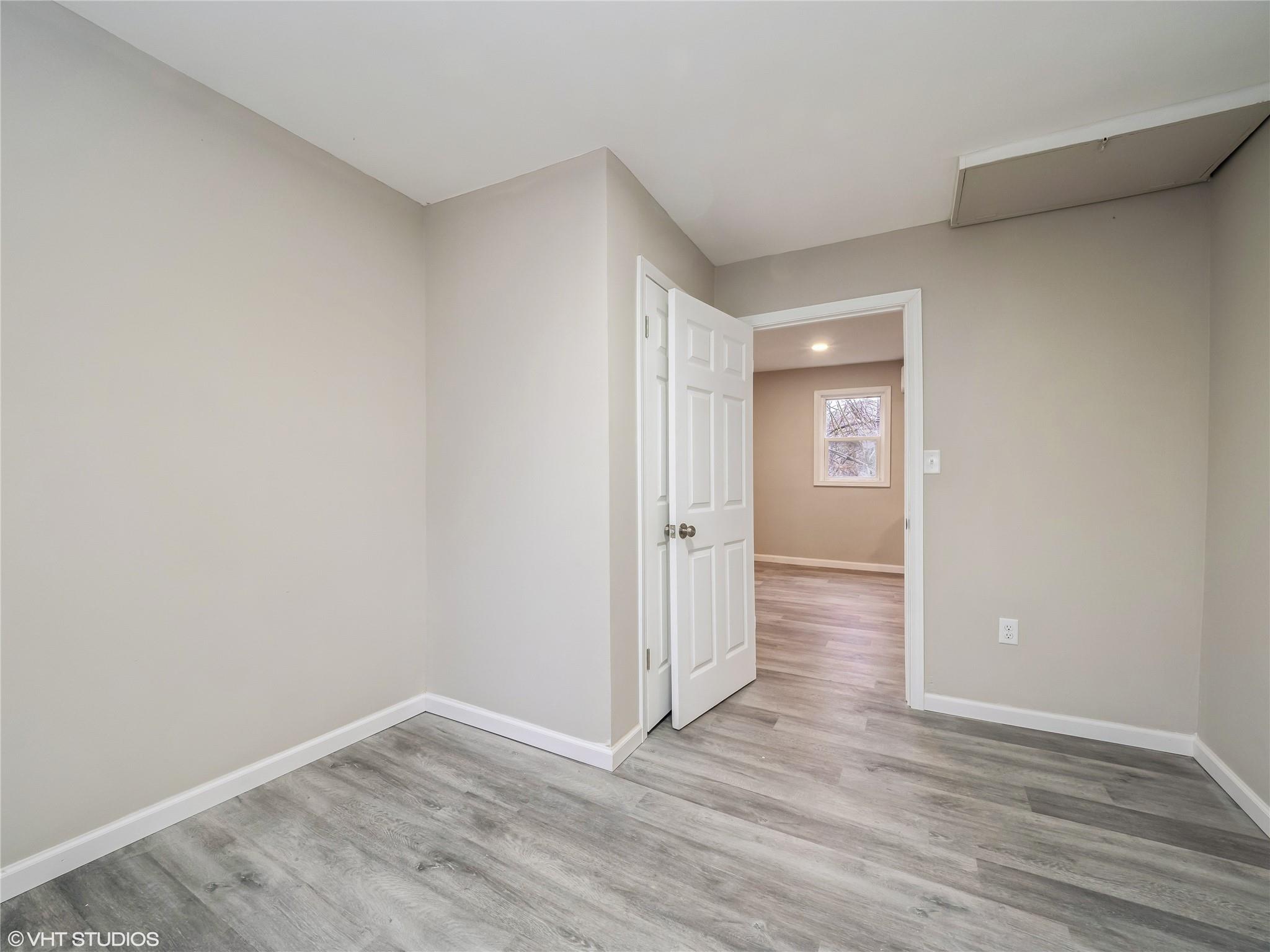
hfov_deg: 102.1
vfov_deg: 85.7
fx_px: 514
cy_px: 476
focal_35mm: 14
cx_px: 635
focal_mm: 7
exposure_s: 1/5
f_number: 8
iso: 200
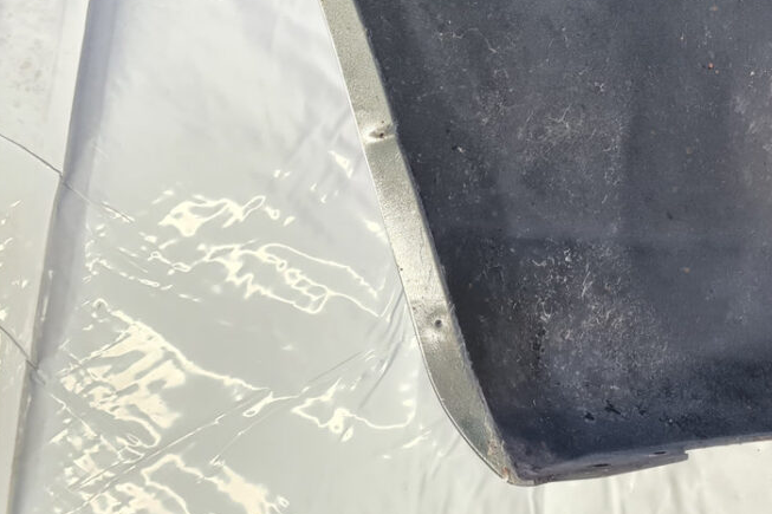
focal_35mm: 58
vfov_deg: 22.3
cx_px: 815
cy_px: -21
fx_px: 1243
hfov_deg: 31.3
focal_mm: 5.4
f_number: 1.8
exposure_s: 1/100
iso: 200
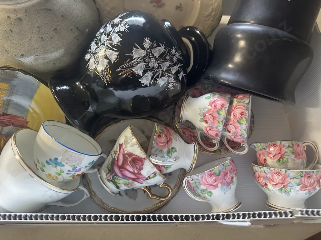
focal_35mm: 24
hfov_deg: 71.6
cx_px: 160
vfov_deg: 56.8
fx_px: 223
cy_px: 120
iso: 320
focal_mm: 6.86
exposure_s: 1/50
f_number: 1.78
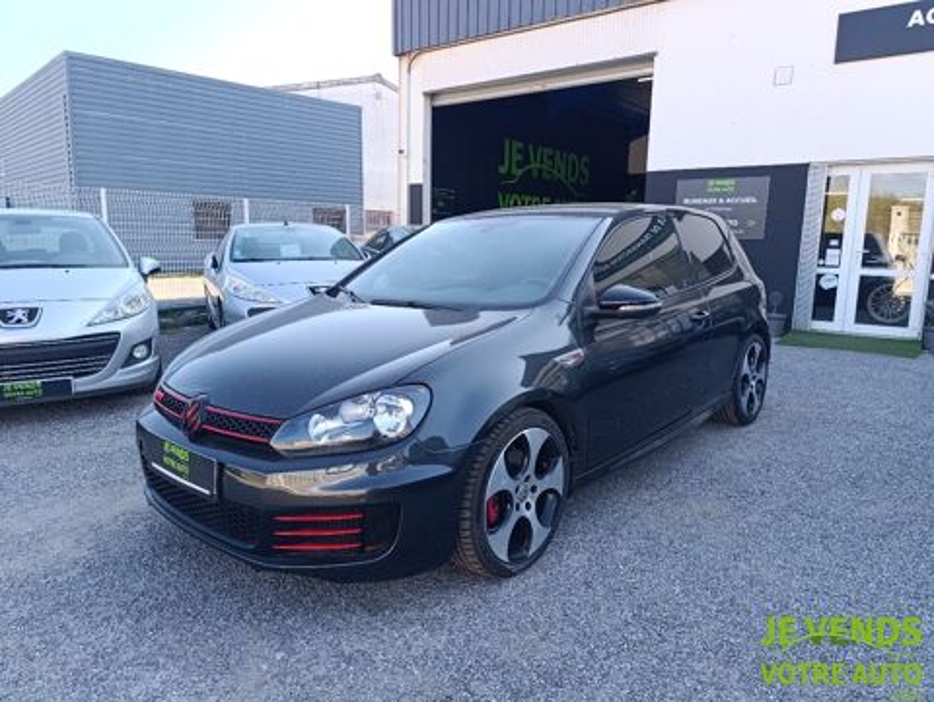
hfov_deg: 73.9
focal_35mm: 23
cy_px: 351
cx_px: 467
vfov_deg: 59.0
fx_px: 621
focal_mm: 6.14
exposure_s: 1/100
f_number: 1.6
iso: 64
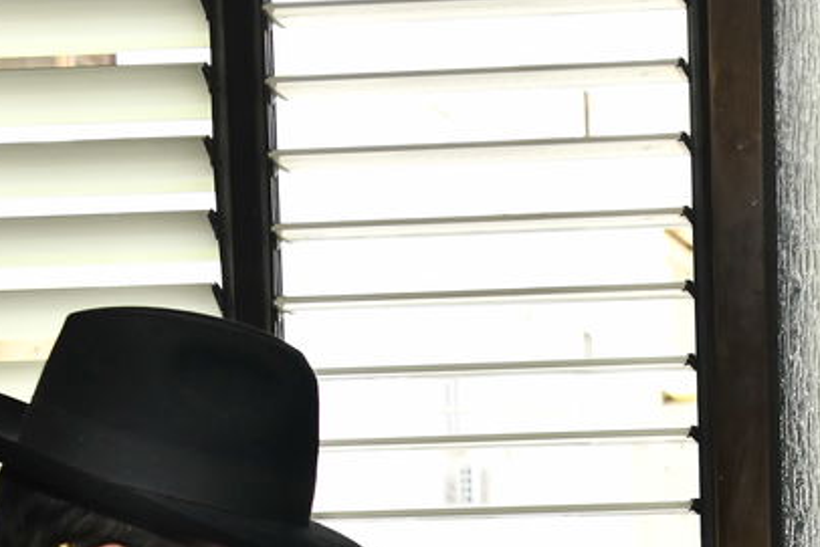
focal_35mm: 131
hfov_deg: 15.2
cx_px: 915
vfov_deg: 10.0
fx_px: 2985
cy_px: 923
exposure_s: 1/200
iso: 800
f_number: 5.6
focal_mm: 38
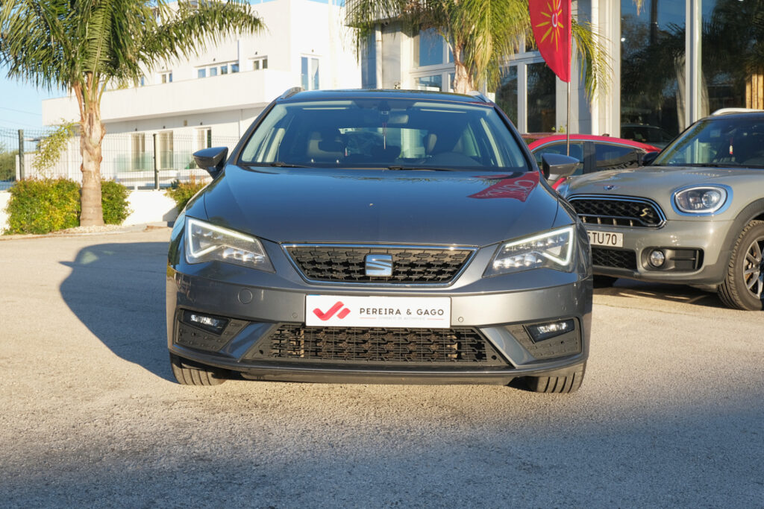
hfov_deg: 41.1
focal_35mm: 48
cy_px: 254
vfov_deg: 28.1
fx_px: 1019
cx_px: 382
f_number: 9
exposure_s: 1/125
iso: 160
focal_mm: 32.3
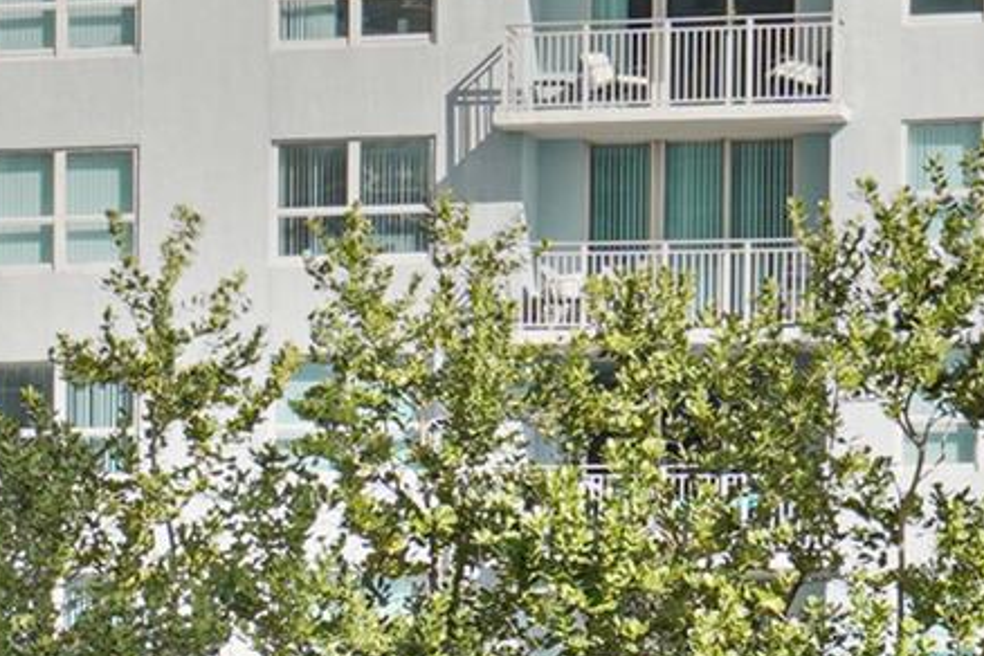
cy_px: 986
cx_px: 2
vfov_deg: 7.1
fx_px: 5193
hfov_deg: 10.7
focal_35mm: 190
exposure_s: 1/200
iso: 125
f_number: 7.1
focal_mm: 35
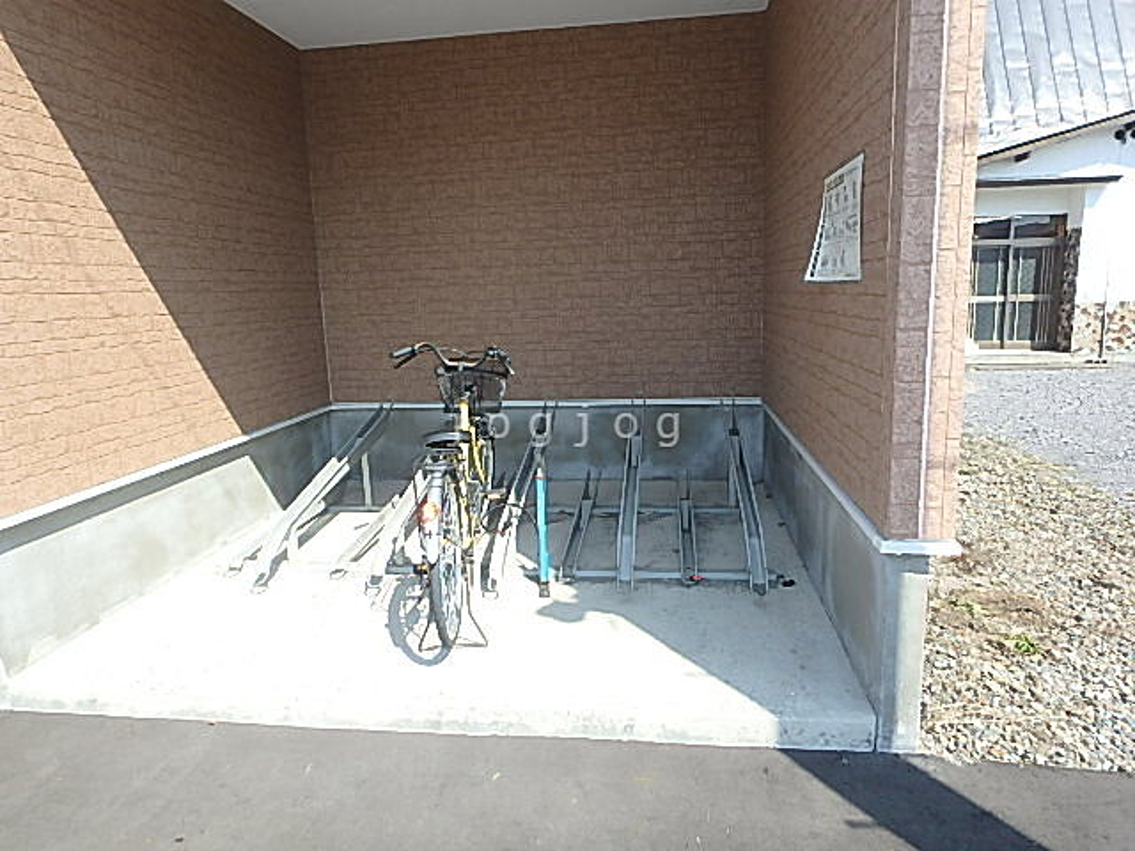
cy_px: 426
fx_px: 689
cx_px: 568
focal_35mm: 21
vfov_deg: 63.4
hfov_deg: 79.0
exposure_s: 1/500
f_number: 3.5
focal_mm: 3.7
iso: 125
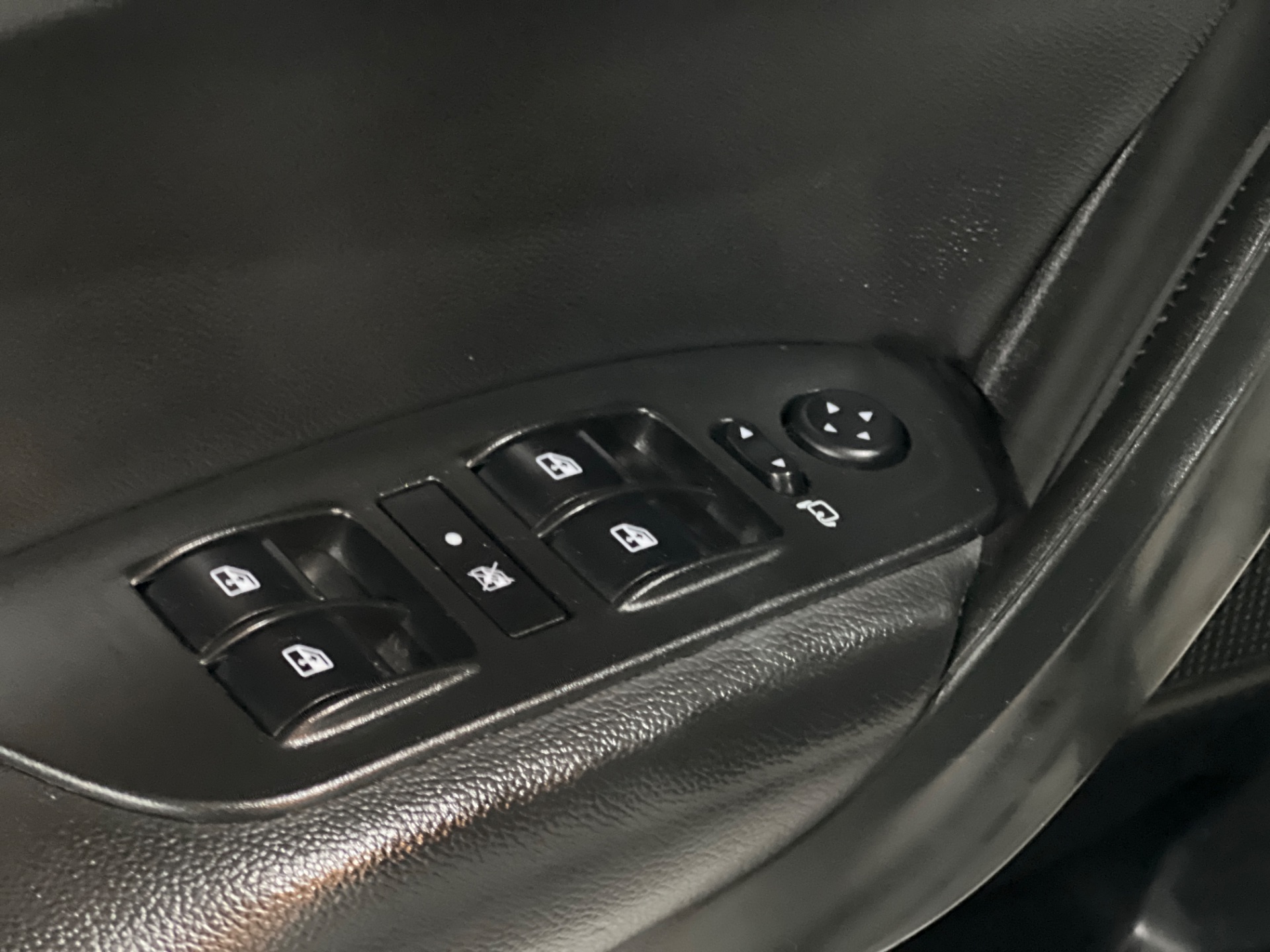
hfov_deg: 25.3
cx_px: 635
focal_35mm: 77
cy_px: 476
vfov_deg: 19.1
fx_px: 2825
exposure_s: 1/15
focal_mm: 9
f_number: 2.8
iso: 2000
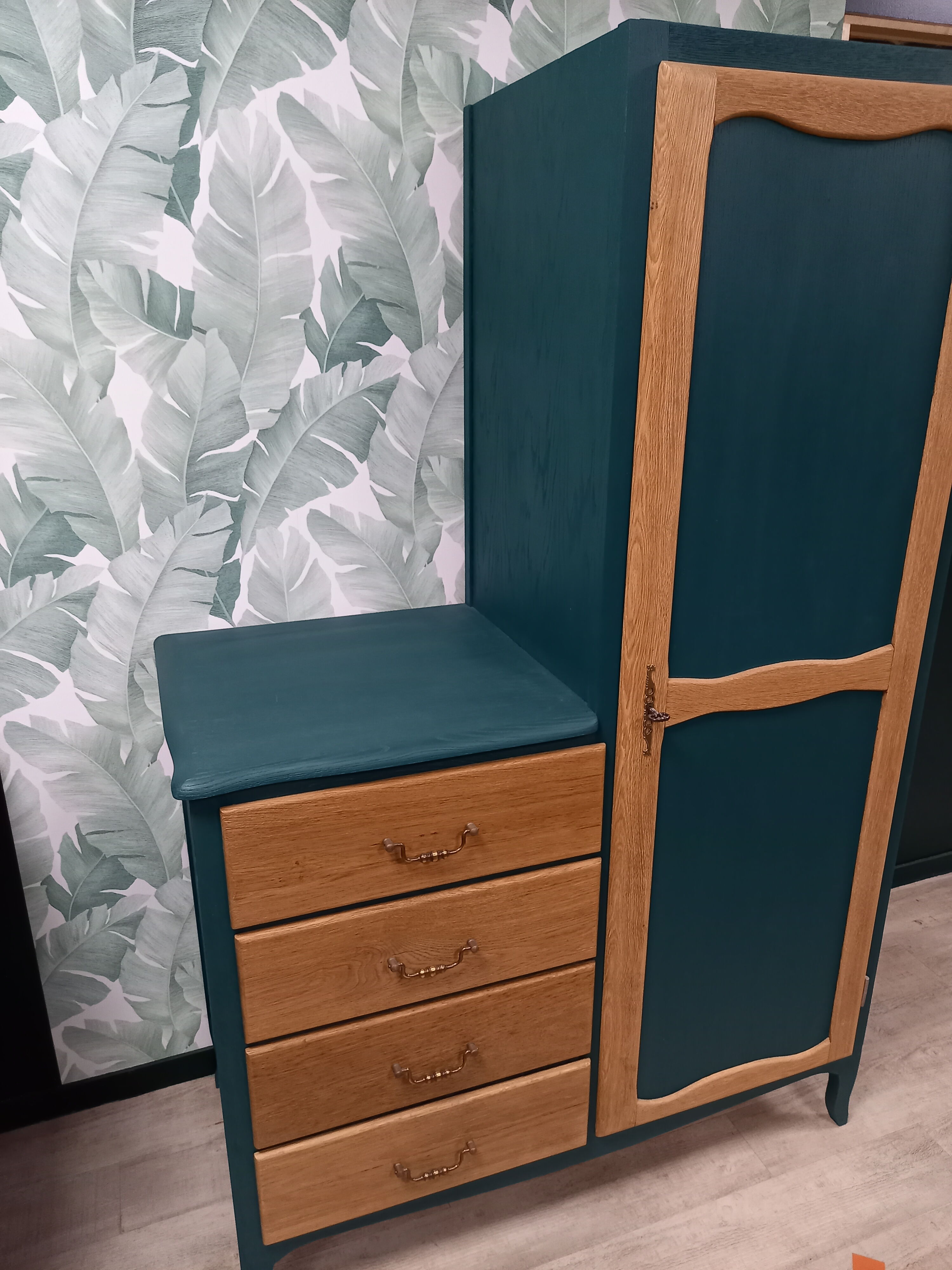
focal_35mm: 25
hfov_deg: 54.9
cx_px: 476
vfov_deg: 69.4
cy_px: 635
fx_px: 917
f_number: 2
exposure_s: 1/33.3
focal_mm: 4.6
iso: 400
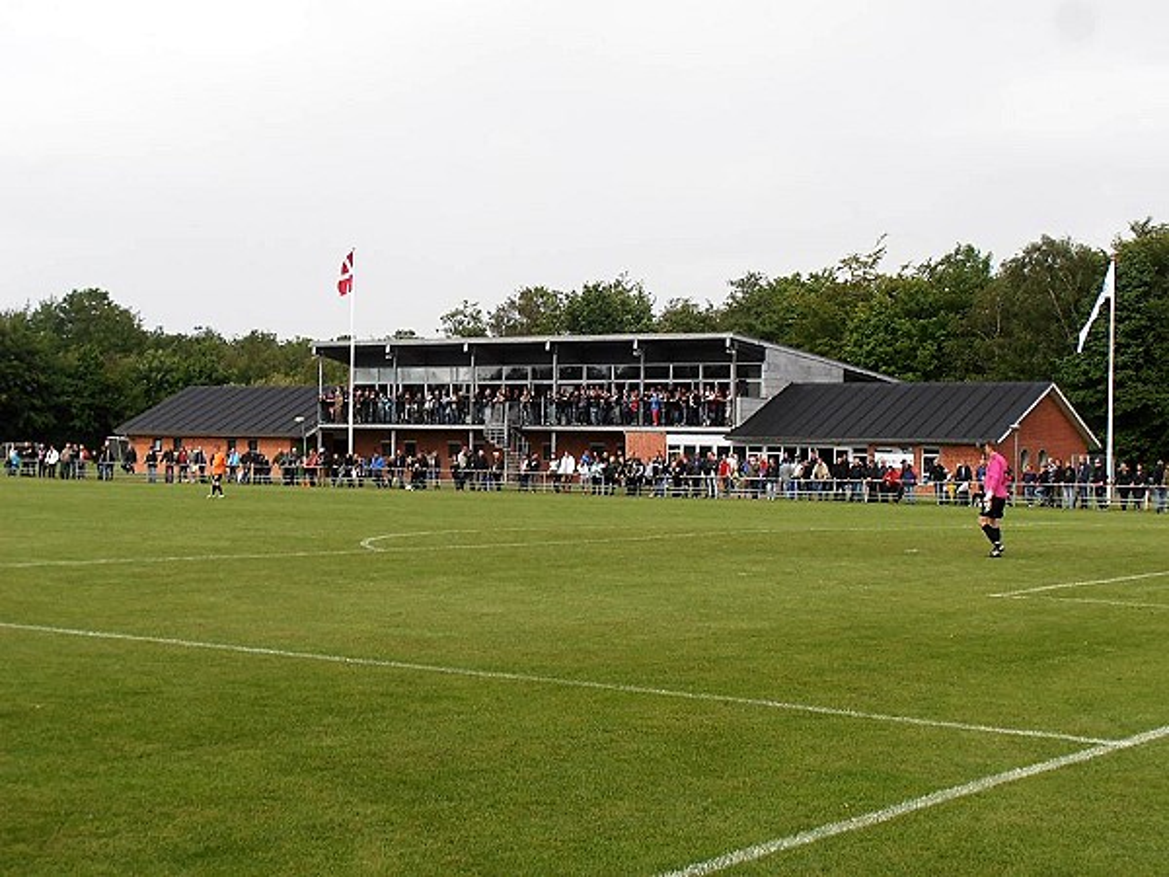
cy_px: 438
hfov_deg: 28.2
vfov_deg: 21.3
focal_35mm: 69
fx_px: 2330
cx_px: 584
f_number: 12
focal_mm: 12.29
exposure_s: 1/80
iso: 80
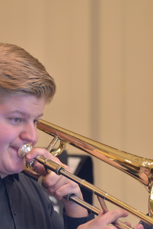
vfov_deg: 5.7
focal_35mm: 360
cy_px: 162
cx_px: 43
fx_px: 2294
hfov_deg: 3.8
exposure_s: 1/10
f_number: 6.3
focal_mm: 220
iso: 3200
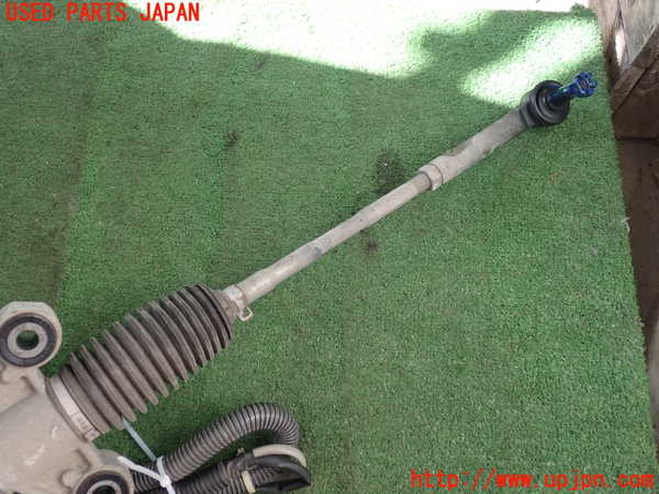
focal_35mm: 36
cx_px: 330
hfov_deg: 51.4
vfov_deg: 39.7
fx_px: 685
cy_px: 247
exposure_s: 1/80
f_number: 2.5
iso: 100
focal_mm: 6.37
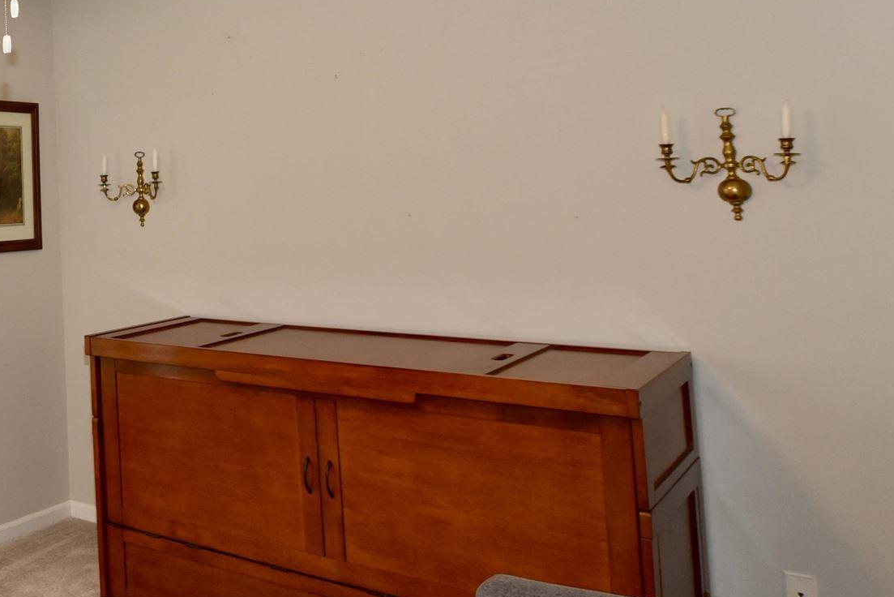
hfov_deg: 39.1
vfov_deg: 33.3
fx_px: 969
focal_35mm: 39
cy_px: 122
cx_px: -126
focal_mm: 14
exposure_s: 1/80
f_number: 4.5
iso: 800
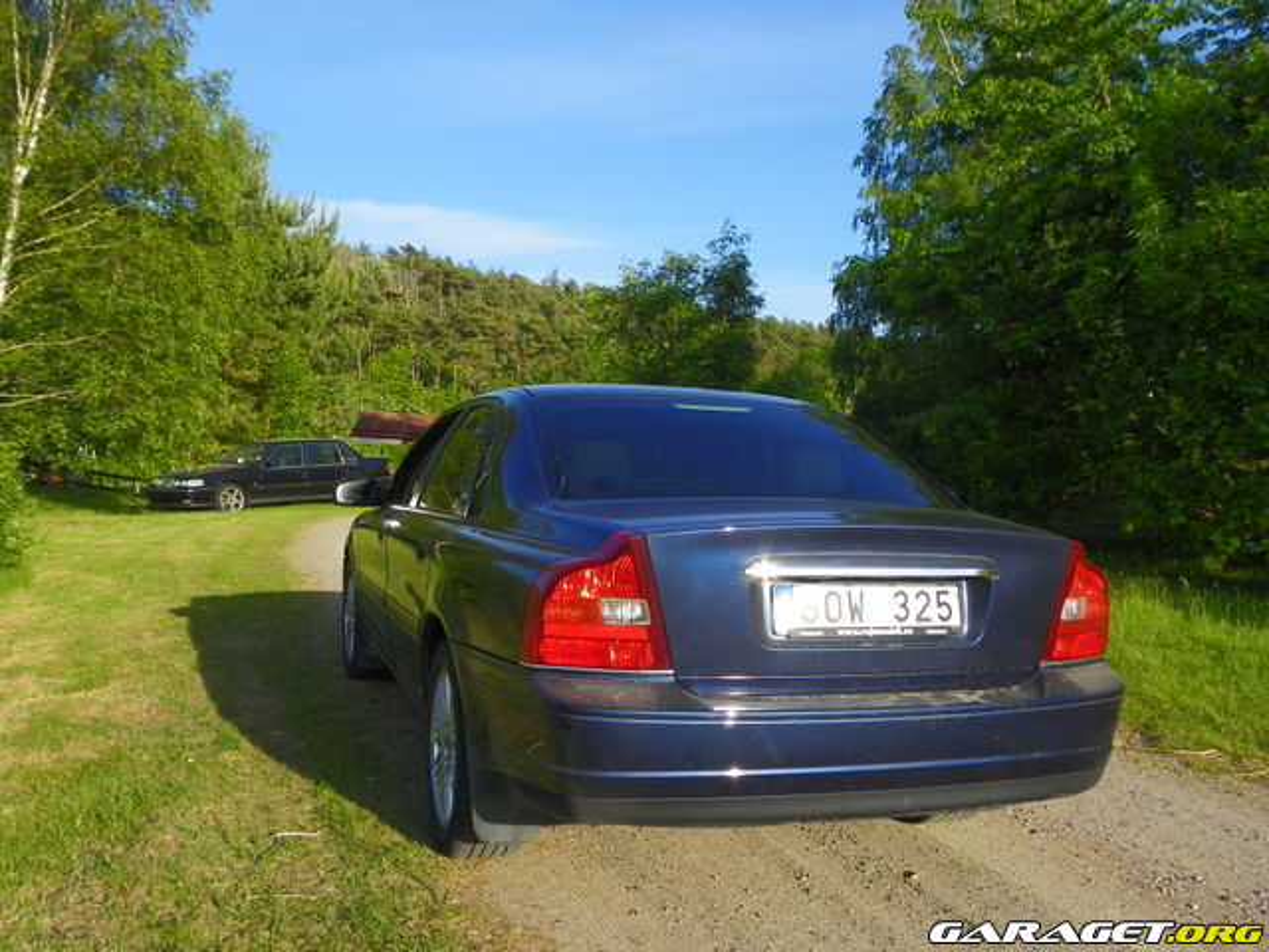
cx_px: 634
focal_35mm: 34
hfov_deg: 54.0
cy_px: 476
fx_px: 1246
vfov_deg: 41.8
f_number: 4.5
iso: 64
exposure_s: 1/250
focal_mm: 6.1
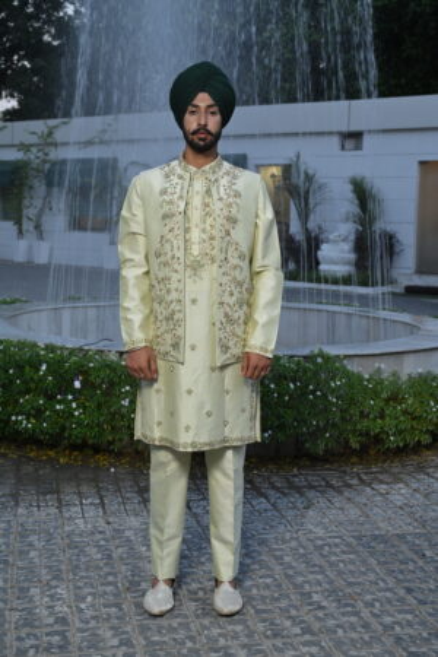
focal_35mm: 50
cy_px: 328
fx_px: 912
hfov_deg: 27.0
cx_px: 219
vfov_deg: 39.6
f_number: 6.3
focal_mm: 50
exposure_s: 1/160
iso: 1250
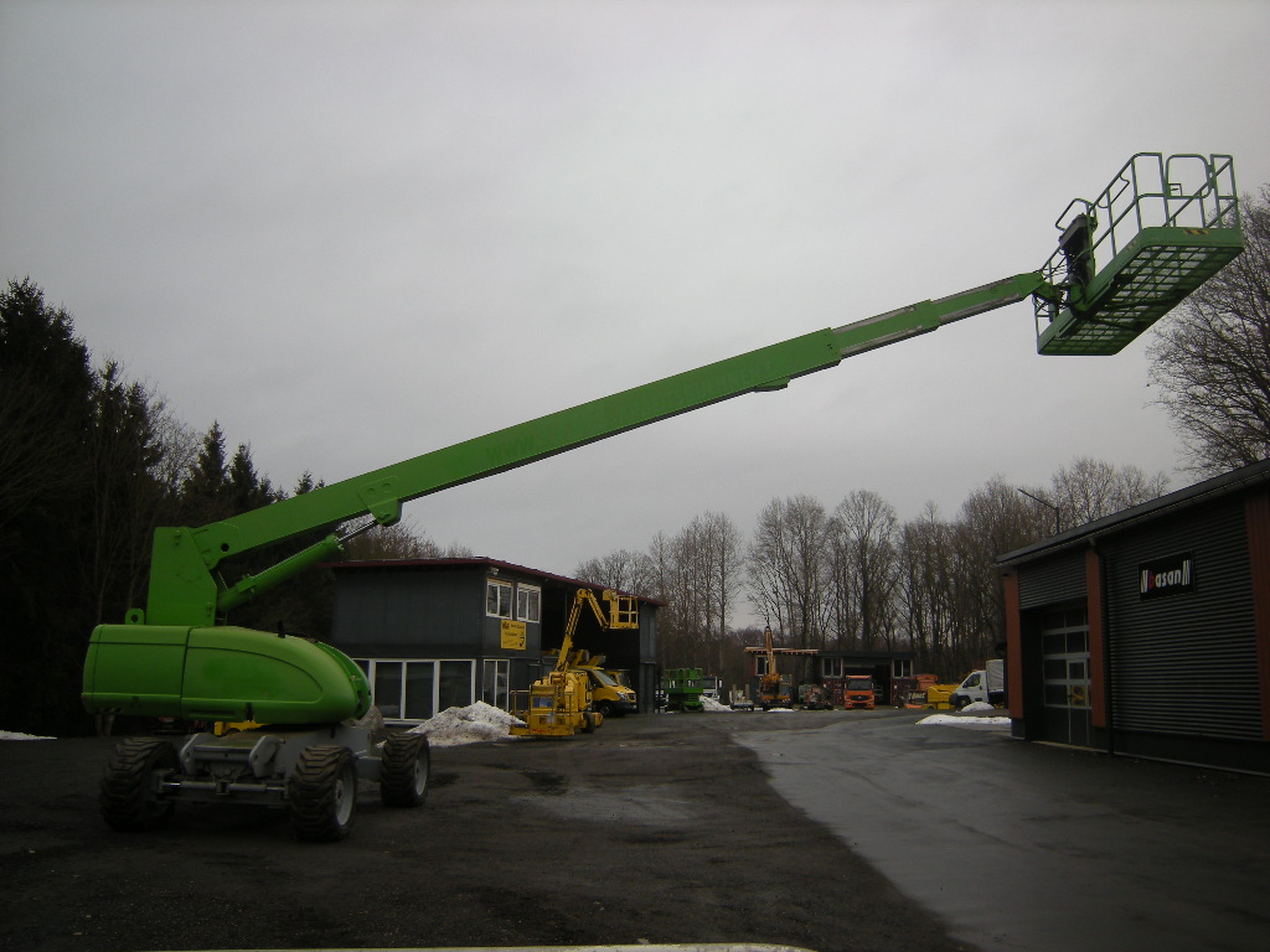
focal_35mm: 28
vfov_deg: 49.7
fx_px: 1027
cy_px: 476
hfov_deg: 63.4
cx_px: 635
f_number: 2.8
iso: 64
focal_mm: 4.7
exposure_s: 1/175
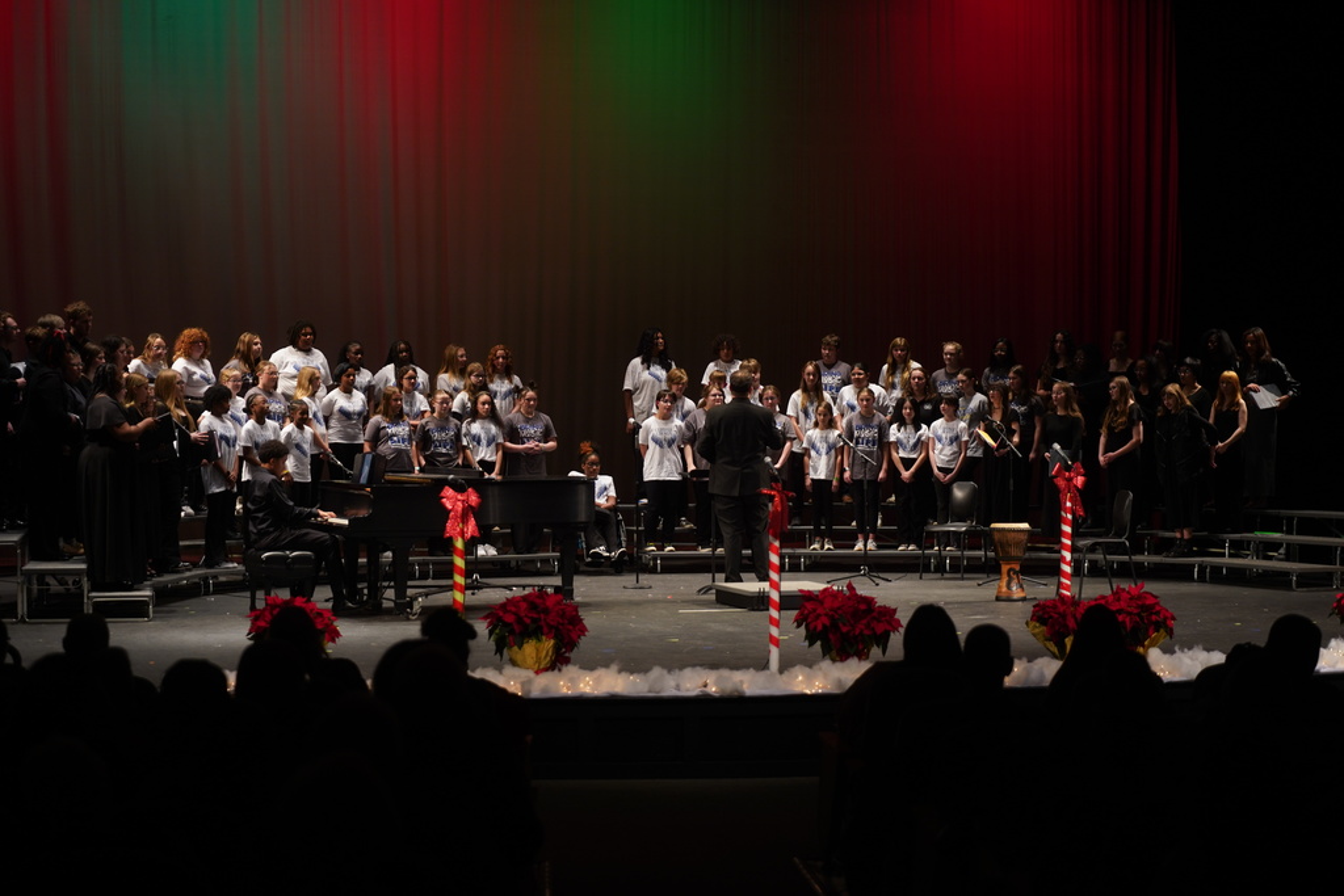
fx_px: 2614
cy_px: 448
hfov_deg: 28.8
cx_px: 672
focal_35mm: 70
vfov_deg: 19.5
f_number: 2.8
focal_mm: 70
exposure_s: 1/250
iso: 640
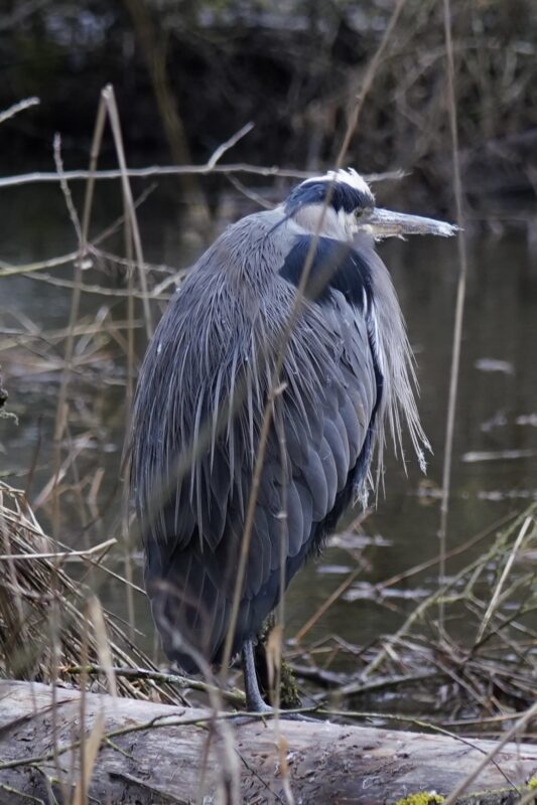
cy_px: 402
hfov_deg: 9.1
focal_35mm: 150
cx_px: 268
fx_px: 3357
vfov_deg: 13.7
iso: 800
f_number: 5.6
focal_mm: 150
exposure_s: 1/320
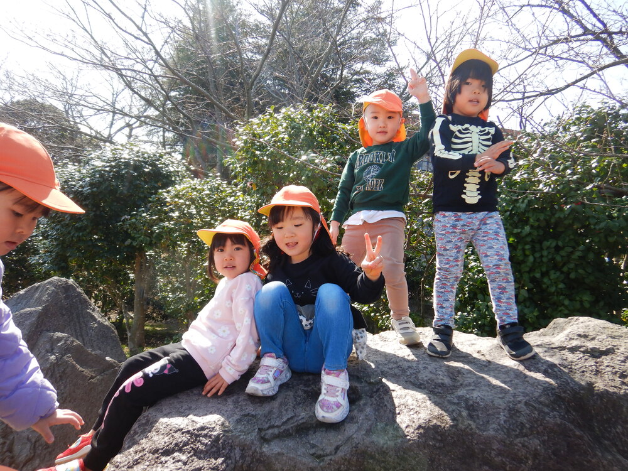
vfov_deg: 56.8
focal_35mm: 24
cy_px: 236
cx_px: 314
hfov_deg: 71.6
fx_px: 435
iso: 125
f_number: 2.8
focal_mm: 4.3
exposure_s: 1/640
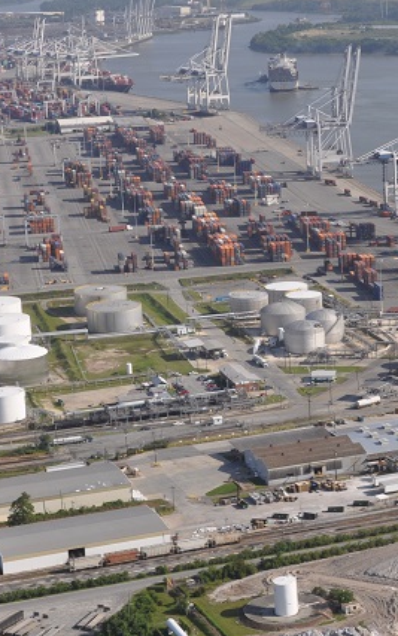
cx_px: 349
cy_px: 277
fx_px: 1664
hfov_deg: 13.5
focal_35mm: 96
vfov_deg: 21.6
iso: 200
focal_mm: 35
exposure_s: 1/250
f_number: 11
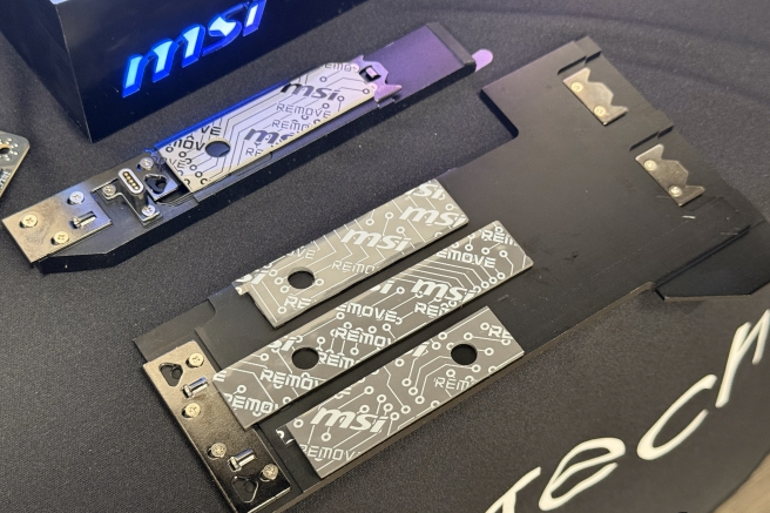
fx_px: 1090
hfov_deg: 38.9
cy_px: 293
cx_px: 386
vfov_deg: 26.4
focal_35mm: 51
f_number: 1.78
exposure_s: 1/40
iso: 400
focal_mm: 6.76
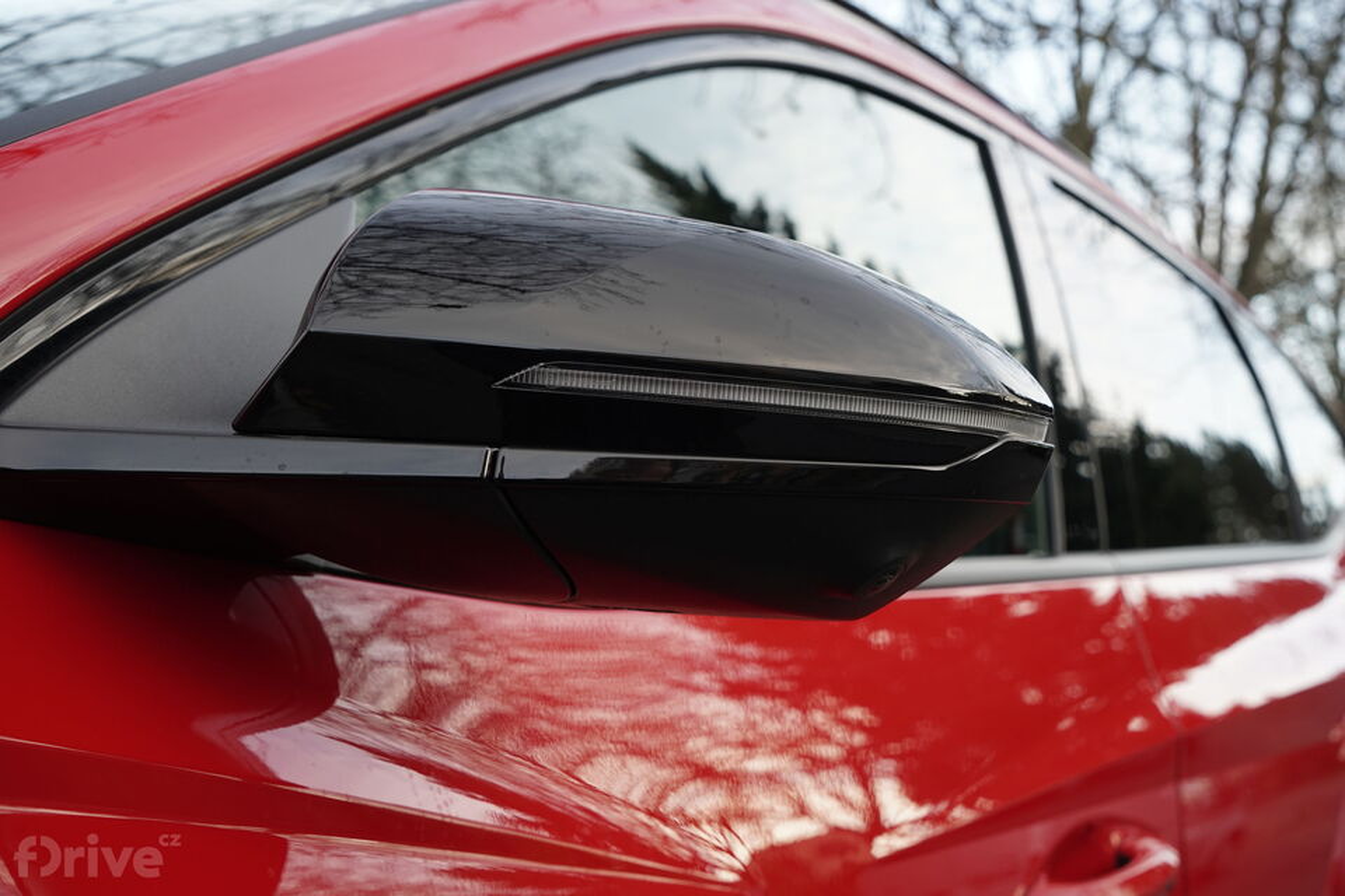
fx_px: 1494
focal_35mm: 40
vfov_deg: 33.4
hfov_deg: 48.5
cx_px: 672
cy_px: 448
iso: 640
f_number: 6.3
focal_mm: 40
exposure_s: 1/160
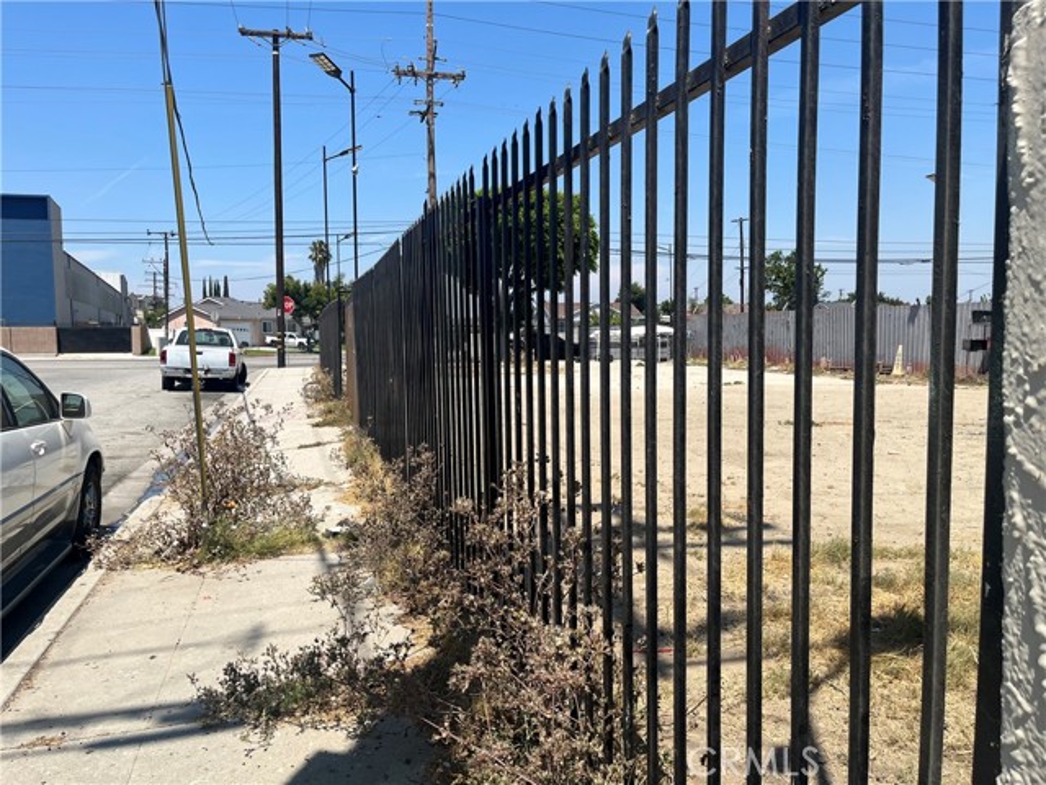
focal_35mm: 26
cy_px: 392
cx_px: 523
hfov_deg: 67.3
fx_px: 786
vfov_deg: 53.1
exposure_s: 1/3623
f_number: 1.6
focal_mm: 5.1
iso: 50
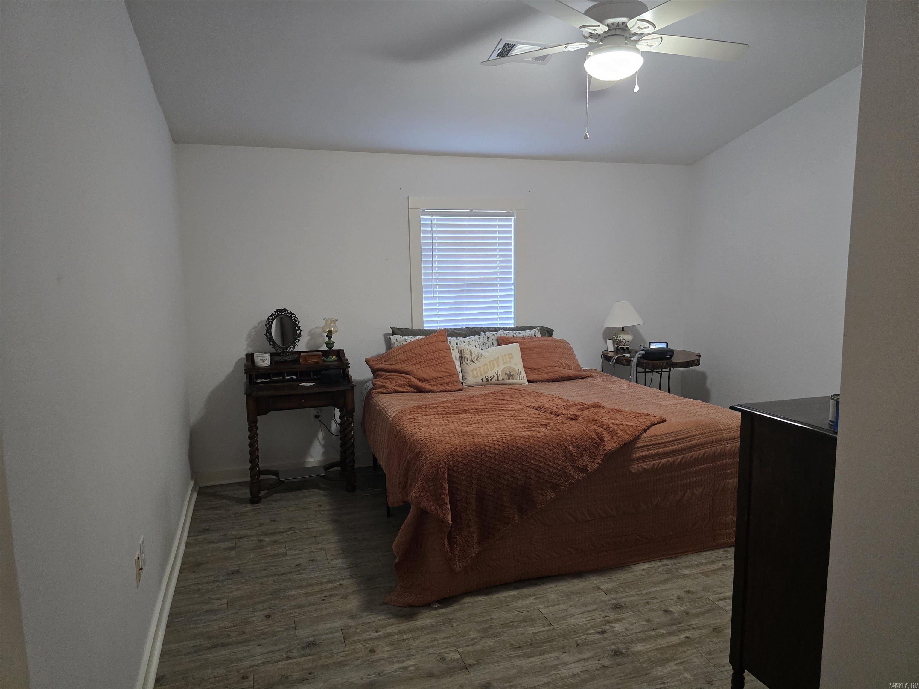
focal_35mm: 23
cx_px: 460
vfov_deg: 58.9
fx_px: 611
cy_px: 344
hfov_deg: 73.9
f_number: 1.7
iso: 800
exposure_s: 1/60
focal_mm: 6.3
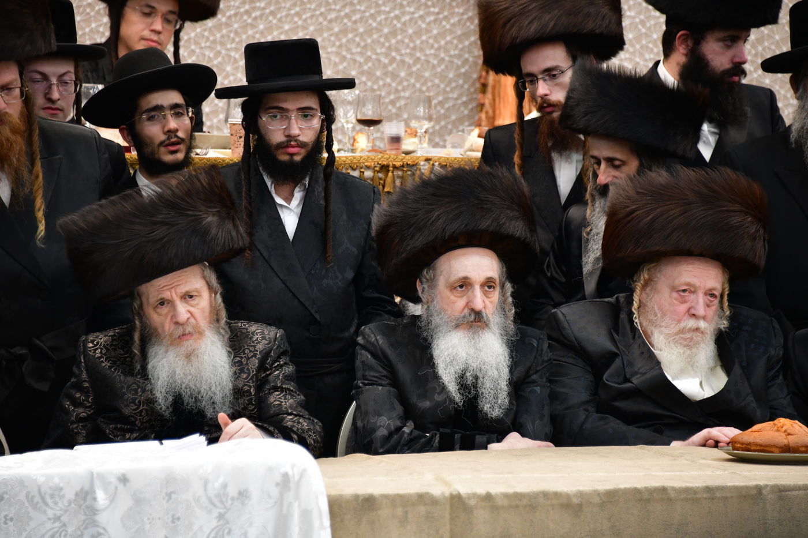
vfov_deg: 6.5
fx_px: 4712
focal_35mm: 210
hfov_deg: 9.8
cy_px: 269
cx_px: 404
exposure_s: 1/100
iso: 2000
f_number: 5.6
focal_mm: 210
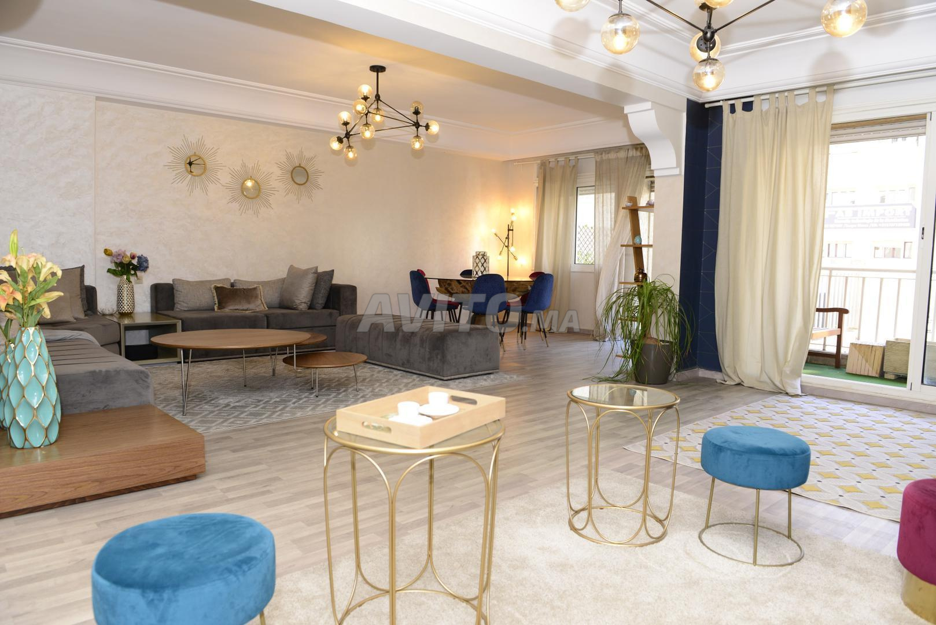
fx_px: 624
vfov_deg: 53.2
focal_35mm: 24
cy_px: 312
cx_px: 468
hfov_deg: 73.7
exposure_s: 1/125
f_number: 5
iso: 800
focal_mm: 24
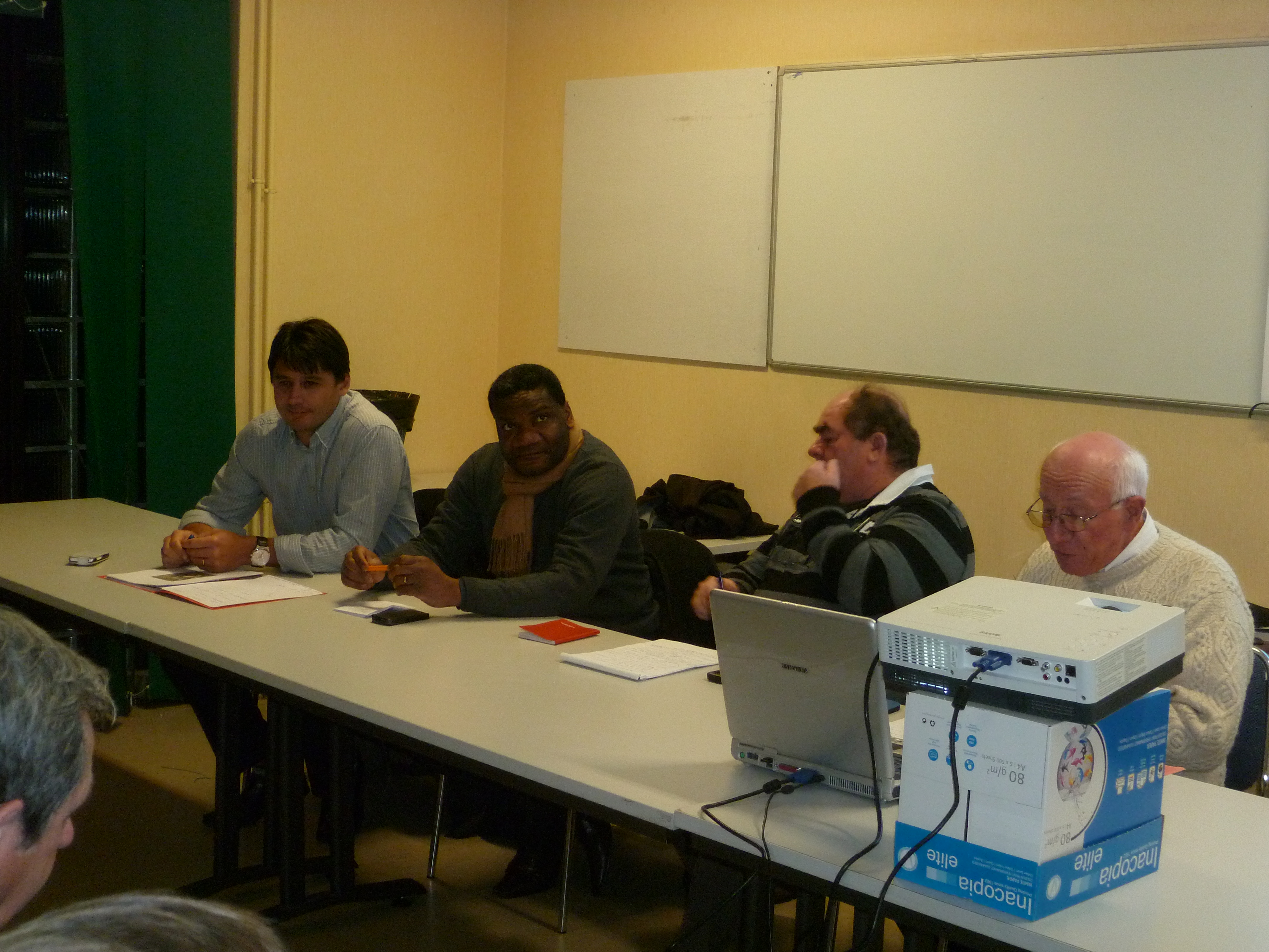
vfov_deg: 28.0
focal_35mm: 52
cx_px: 634
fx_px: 1906
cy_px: 476
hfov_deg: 36.8
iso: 320
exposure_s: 1/40
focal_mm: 9.2
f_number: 3.7
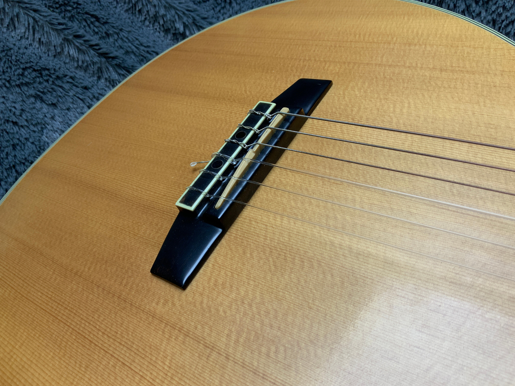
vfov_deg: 48.2
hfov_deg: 61.7
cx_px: 258
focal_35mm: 29
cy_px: 193
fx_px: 431
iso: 40
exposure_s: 1/50
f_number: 1.8
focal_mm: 3
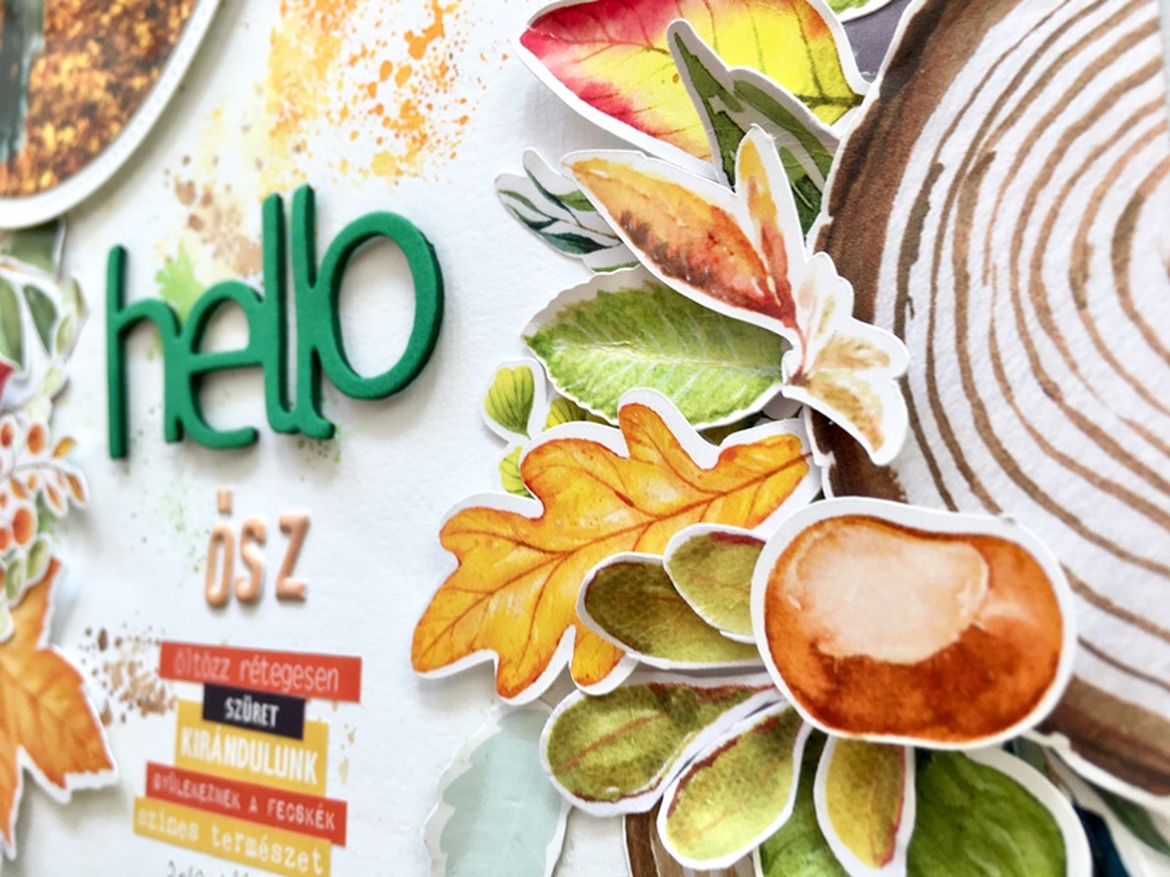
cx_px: 585
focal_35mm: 29
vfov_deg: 48.2
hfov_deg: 61.7
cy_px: 438
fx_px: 980
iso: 32
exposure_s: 1/50
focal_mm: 4.15
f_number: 2.2
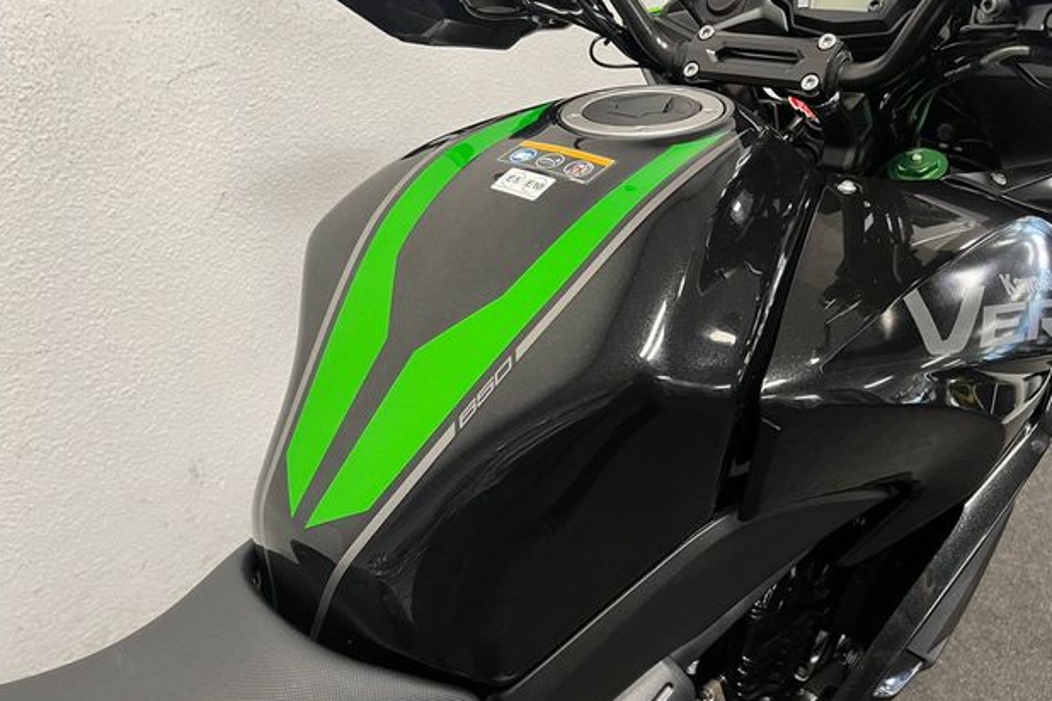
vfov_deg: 46.4
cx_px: 524
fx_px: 818
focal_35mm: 28
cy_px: 342
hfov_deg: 65.5
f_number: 1.6
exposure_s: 1/50
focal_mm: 5.1
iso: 125
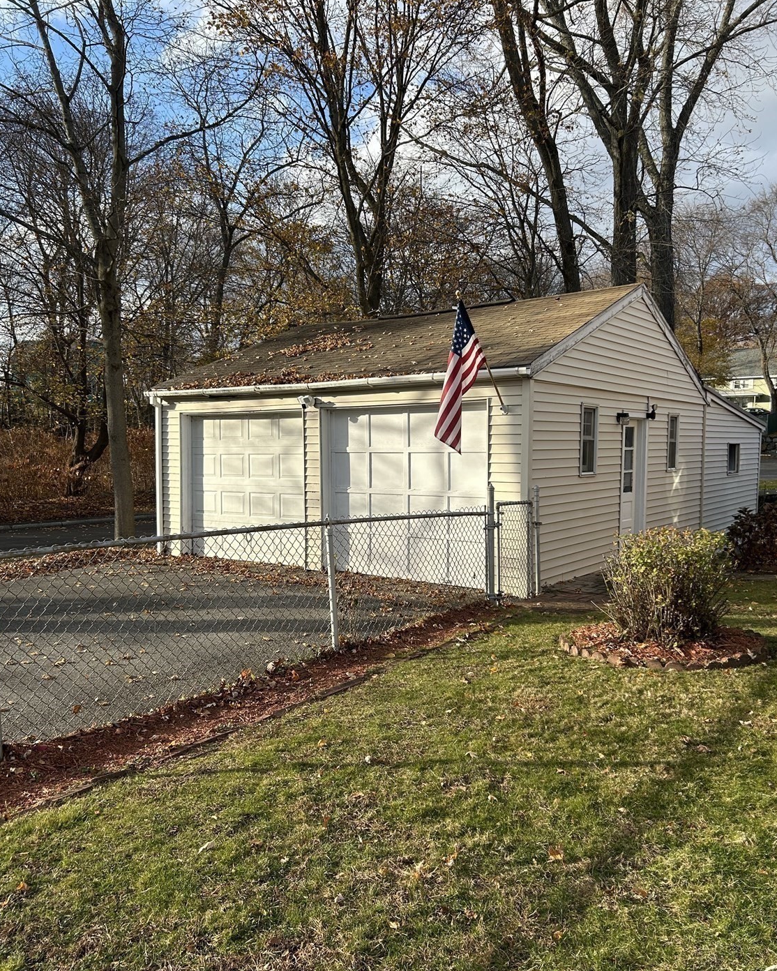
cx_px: 395
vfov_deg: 62.2
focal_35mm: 28
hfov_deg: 51.5
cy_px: 507
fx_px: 805
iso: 50
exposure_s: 1/1553
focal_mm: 5.7
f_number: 1.5
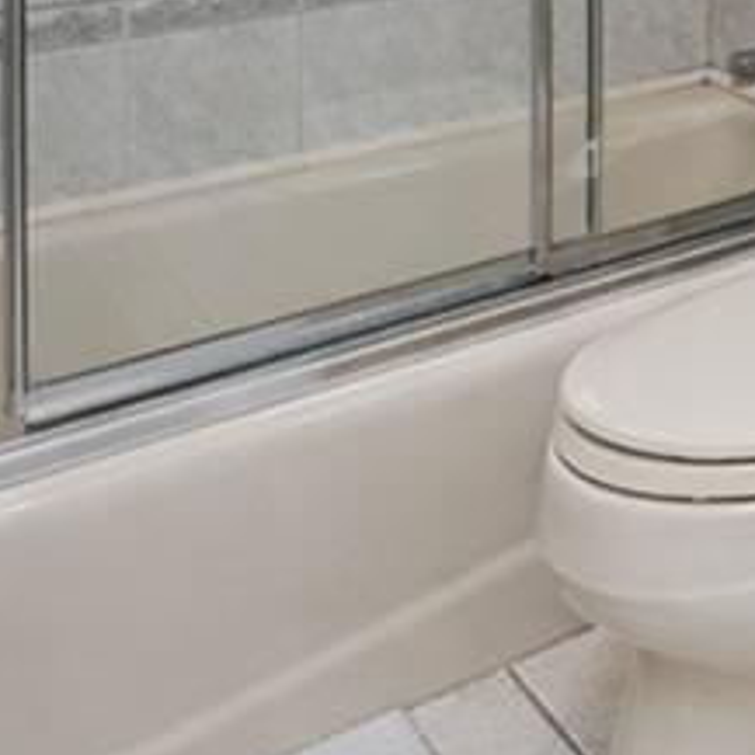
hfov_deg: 21.6
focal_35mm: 64
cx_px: 1193
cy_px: -418
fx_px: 1579
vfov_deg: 21.8
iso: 50
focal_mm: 16
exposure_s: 1/13
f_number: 4
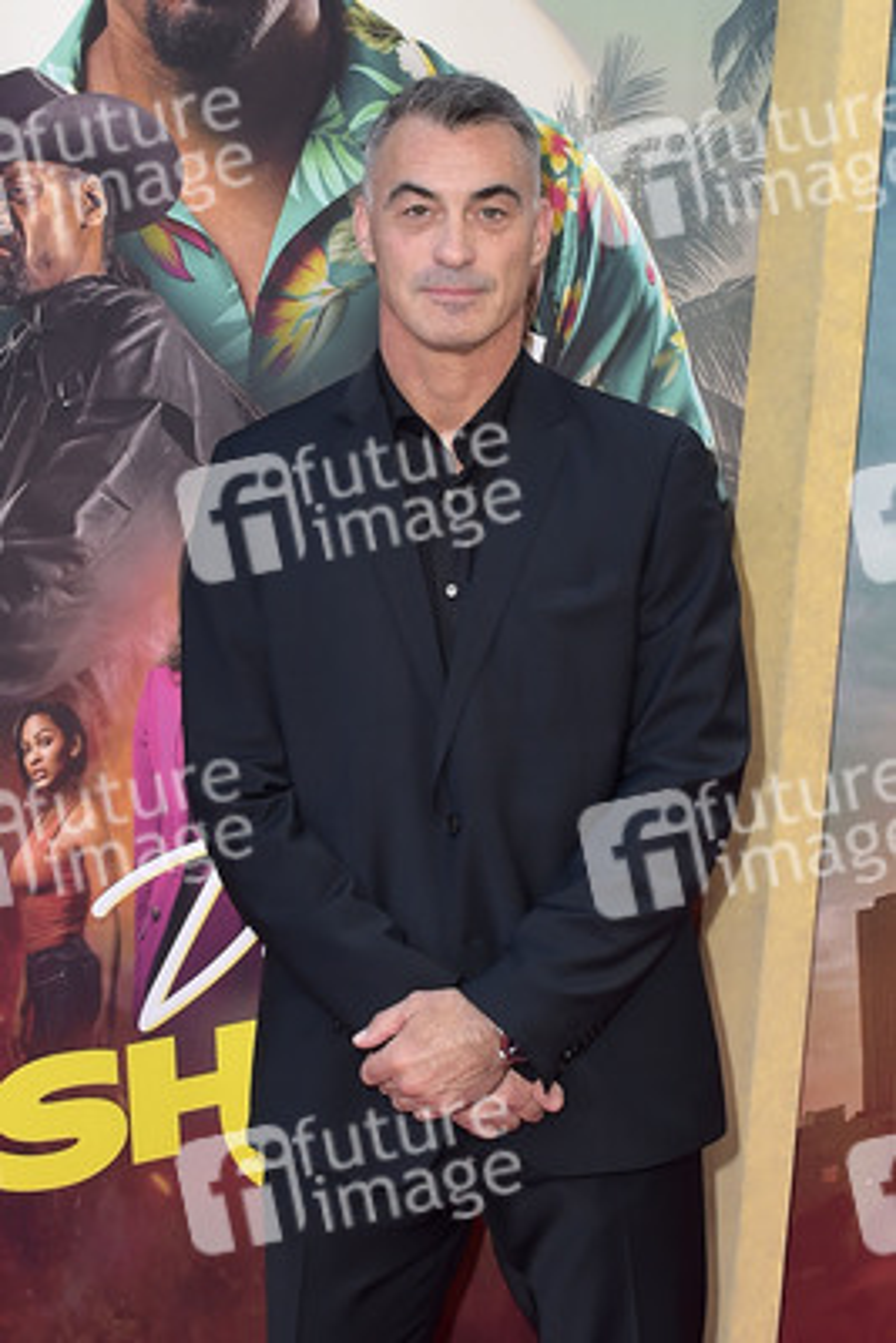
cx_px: 448
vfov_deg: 58.7
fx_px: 1194
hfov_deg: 41.1
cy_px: 672
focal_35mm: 32
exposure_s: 1/250
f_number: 5.6
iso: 500
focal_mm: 32
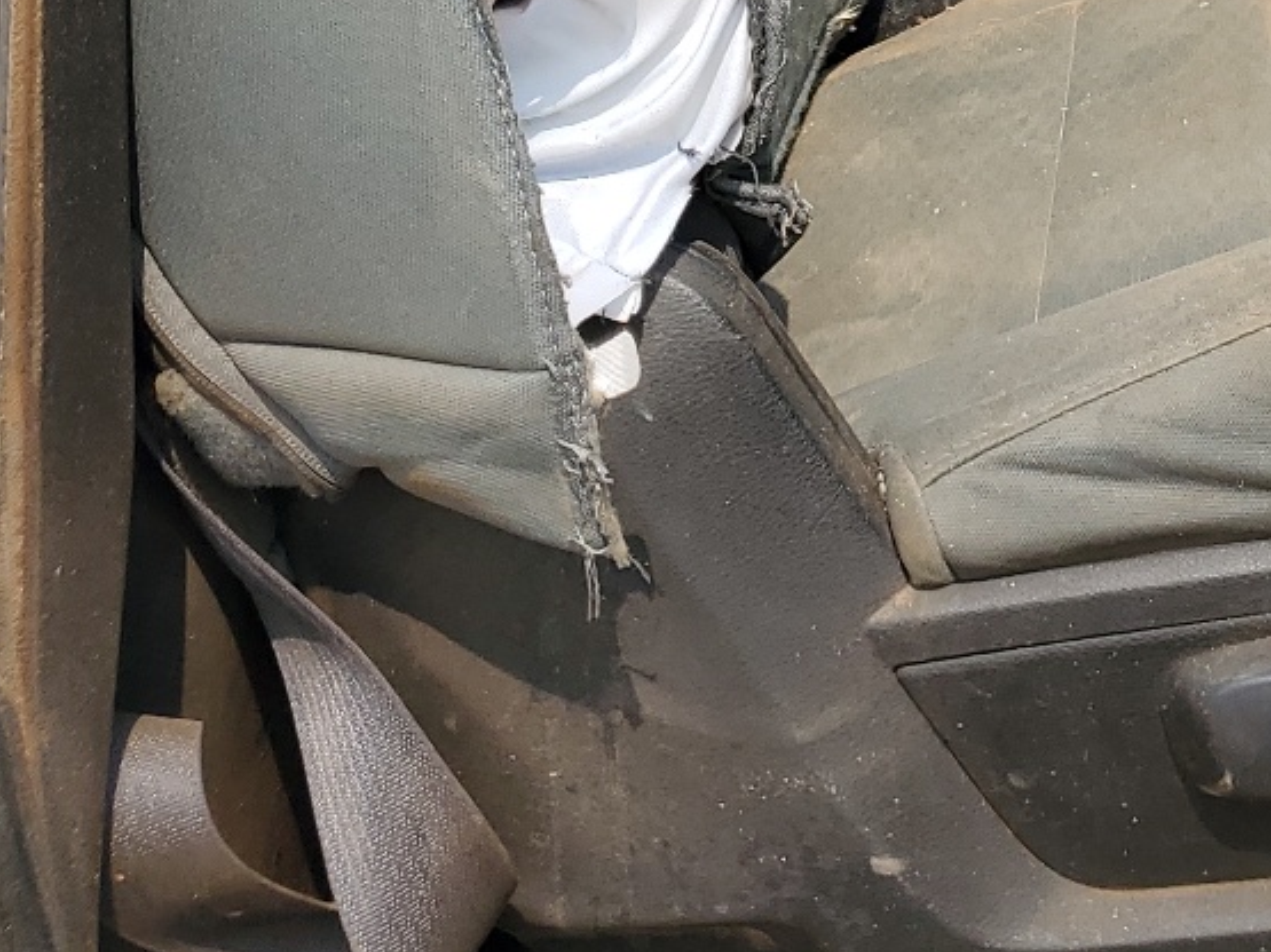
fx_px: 2753
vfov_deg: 17.9
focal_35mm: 75
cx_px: 1324
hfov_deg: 24.6
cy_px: -396
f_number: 1.5
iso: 50
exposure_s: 1/2500
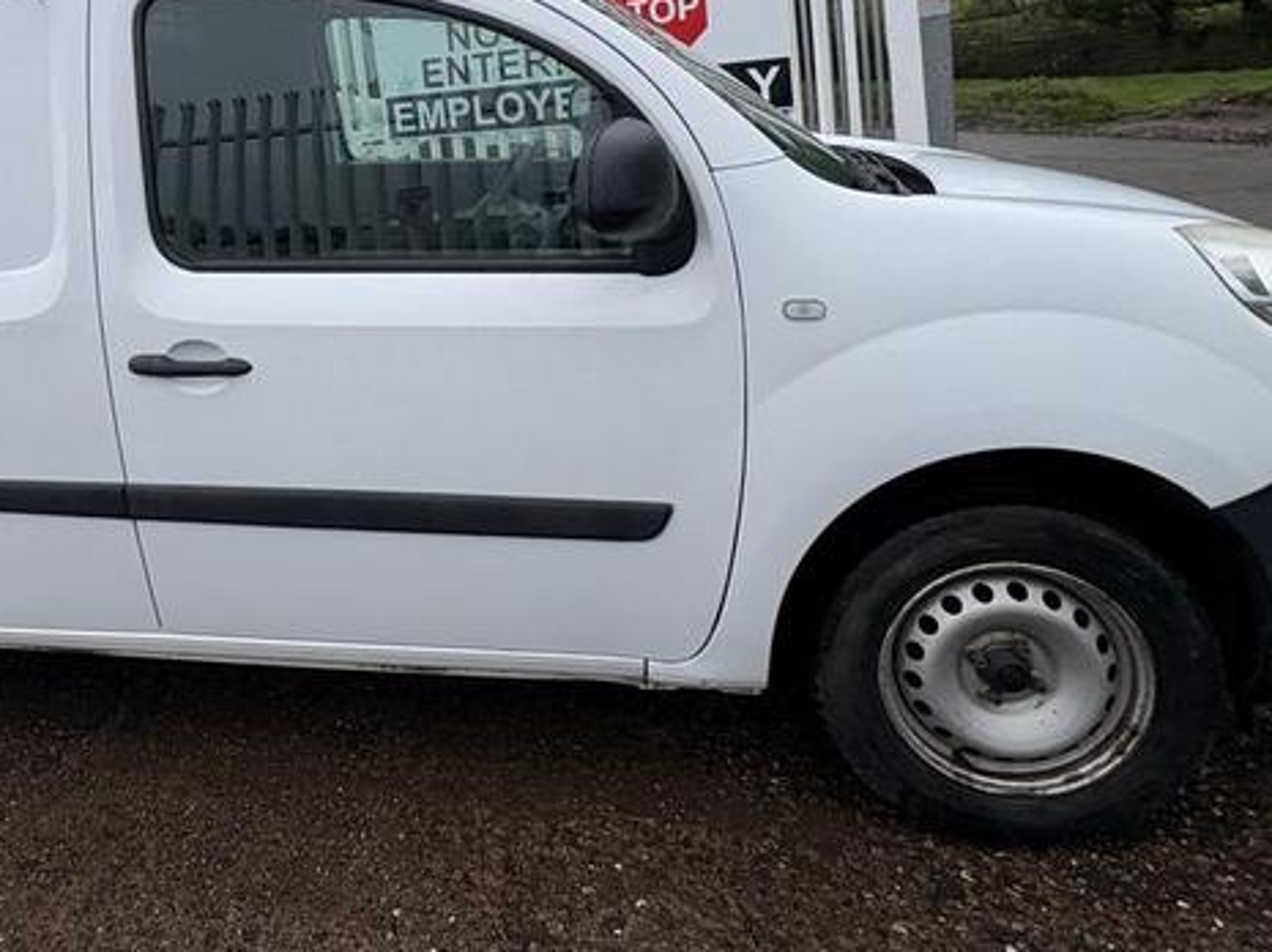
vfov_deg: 47.9
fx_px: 991
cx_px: 377
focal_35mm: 27
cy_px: 164
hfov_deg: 62.9
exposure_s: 1/741
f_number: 2.2
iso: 50
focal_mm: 2.22
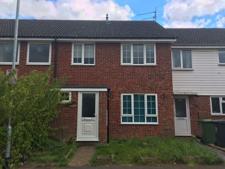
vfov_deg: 48.2
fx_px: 188
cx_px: 112
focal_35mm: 29
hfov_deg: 61.7
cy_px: 84
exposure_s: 1/693
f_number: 2.2
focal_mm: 4.15
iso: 25
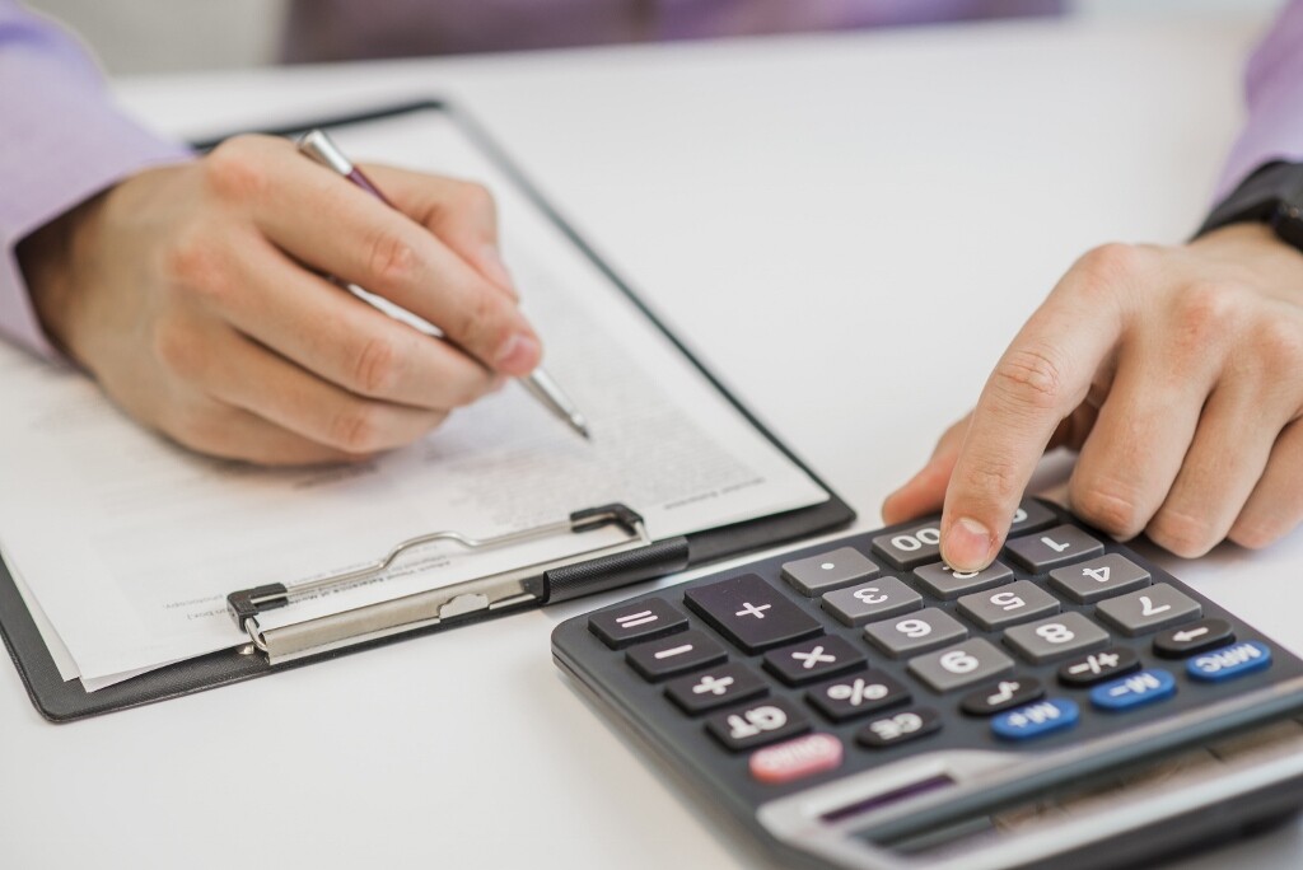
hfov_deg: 23.9
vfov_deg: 16.1
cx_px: 652
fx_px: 3078
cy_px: 435
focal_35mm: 85
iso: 320
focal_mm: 85
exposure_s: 1/100
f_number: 2.8
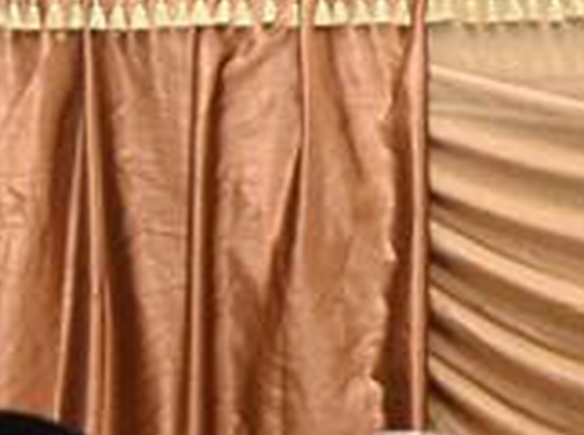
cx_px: 954
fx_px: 3097
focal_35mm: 184
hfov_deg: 10.3
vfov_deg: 7.7
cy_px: -411
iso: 3200
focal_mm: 30
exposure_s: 1/125
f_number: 5.6
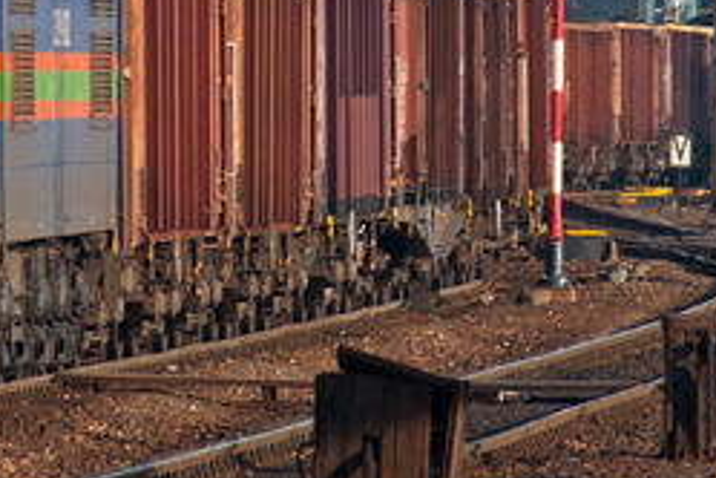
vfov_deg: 1.4
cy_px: -29
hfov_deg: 2.1
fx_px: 19370
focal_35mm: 974
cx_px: 342
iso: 200
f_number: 9
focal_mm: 180
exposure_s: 1/250
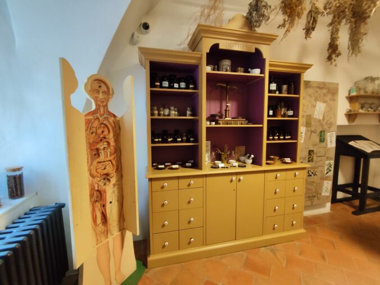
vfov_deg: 78.2
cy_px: 142
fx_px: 176
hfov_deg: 94.5
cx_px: 190
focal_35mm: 16
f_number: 2.2
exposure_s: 1/33.3
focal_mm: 1.65
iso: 250
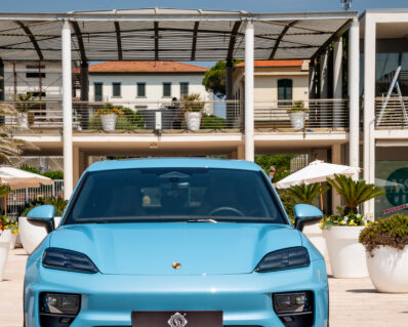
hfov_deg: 16.7
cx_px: 180
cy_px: 250
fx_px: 1386
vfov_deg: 13.4
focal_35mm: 115
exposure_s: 1/125
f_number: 22
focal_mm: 63.4
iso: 160
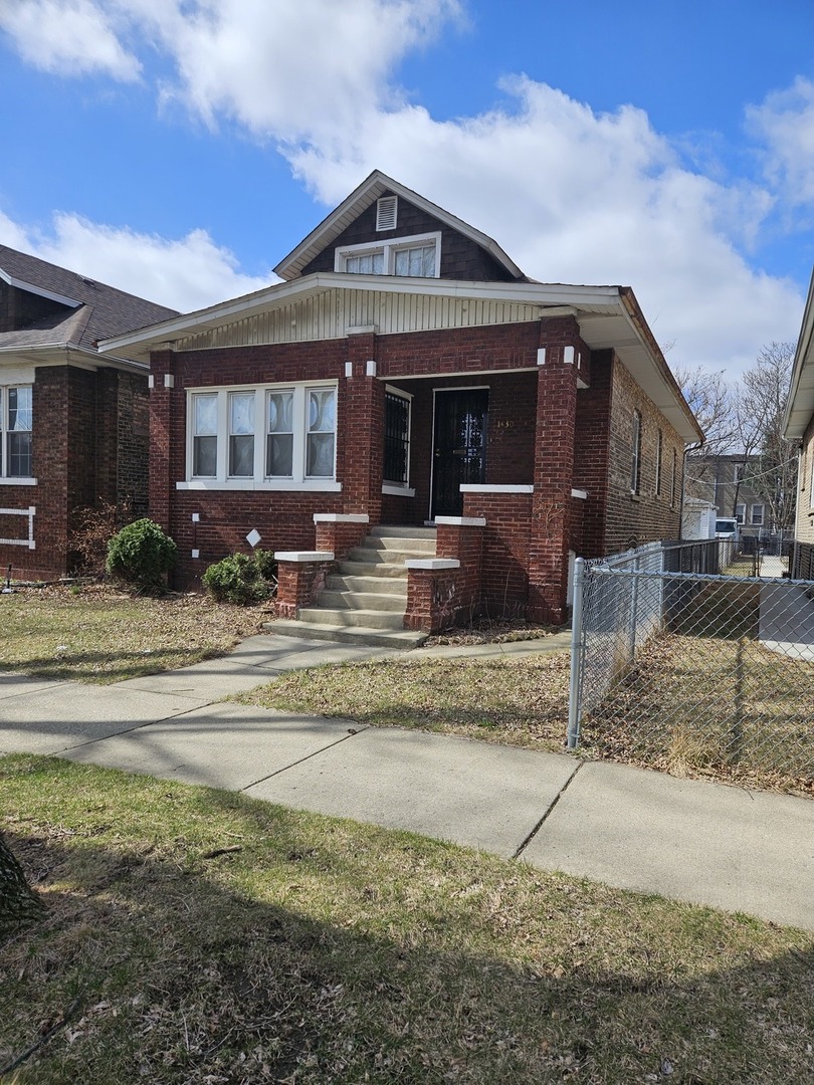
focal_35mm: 23
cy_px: 542
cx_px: 407
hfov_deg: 58.9
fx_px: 721
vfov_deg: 73.9
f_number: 1.8
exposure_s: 1/2027
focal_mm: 5.4
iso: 25
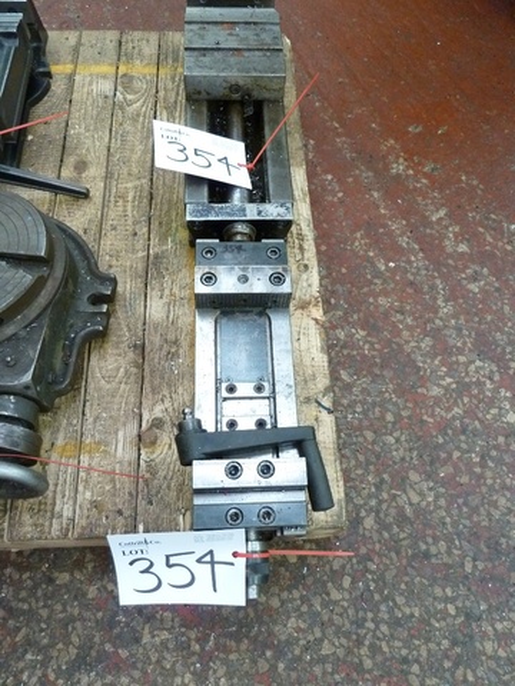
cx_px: 258
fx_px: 496
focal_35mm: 25
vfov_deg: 69.4
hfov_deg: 54.9
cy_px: 343
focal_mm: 4.1
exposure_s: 1/30
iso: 400
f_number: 3.3
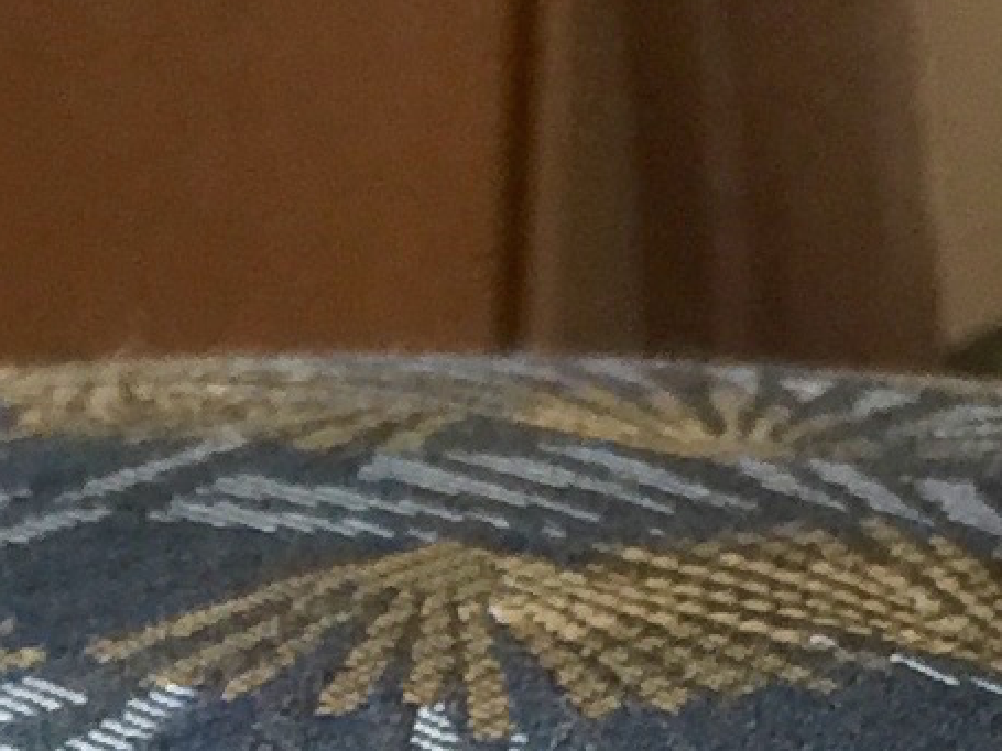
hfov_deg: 9.5
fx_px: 6019
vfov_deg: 6.6
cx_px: 156
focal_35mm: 208
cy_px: 2112
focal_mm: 4.15
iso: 80
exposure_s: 1/17
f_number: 2.2
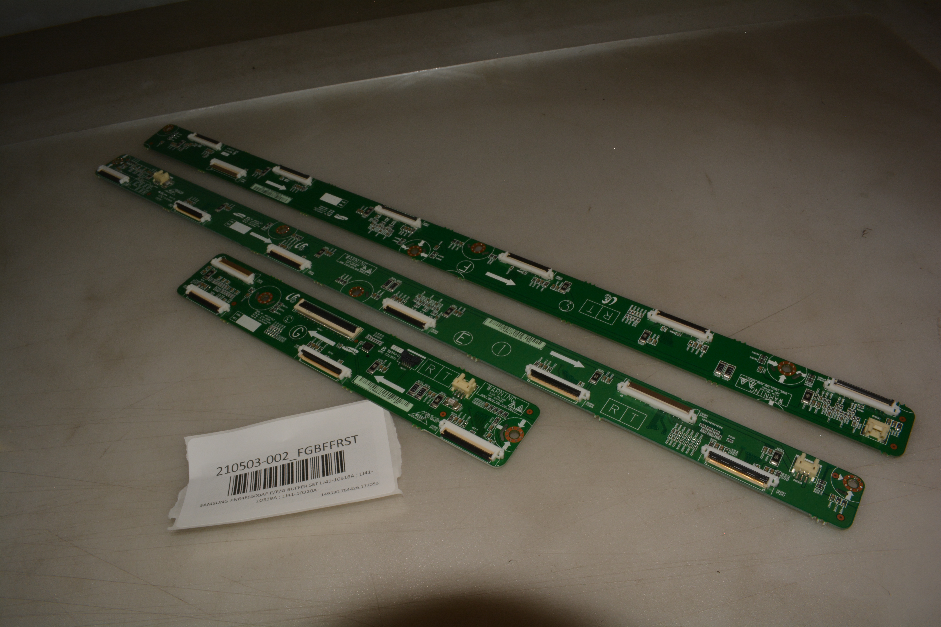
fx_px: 706
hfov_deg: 67.4
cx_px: 470
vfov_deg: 47.9
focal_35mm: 27
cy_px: 314
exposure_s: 1/100
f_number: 22
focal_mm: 18
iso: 250
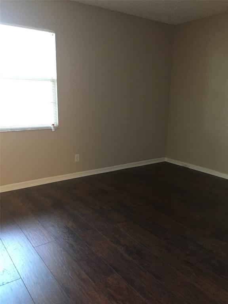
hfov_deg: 48.2
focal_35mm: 29
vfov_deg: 61.7
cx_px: 114
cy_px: 152
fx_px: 255
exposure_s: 1/20
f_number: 2.2
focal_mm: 4.15
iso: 250
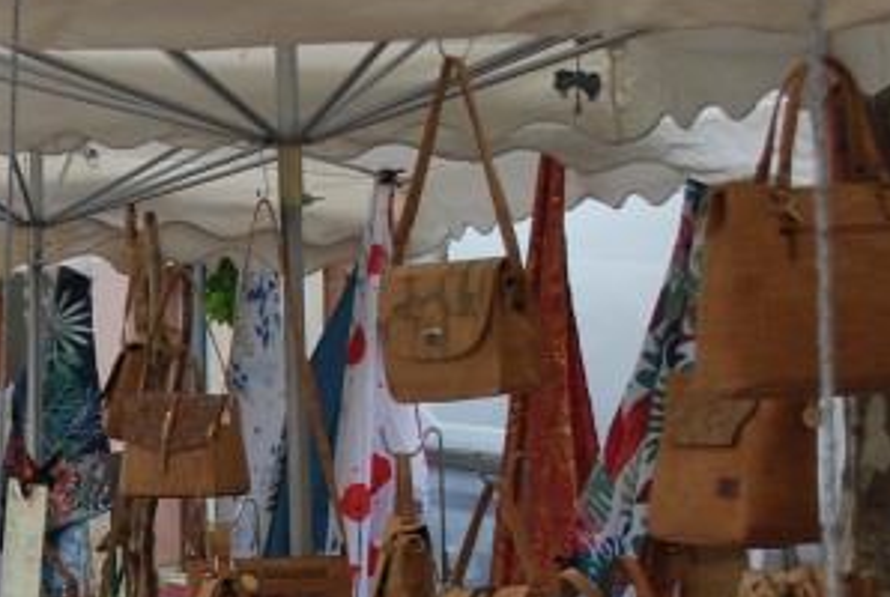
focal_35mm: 126
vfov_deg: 10.9
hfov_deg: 15.6
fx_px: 3121
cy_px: 424
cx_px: -181
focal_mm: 28
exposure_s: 1/100
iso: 200
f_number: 5
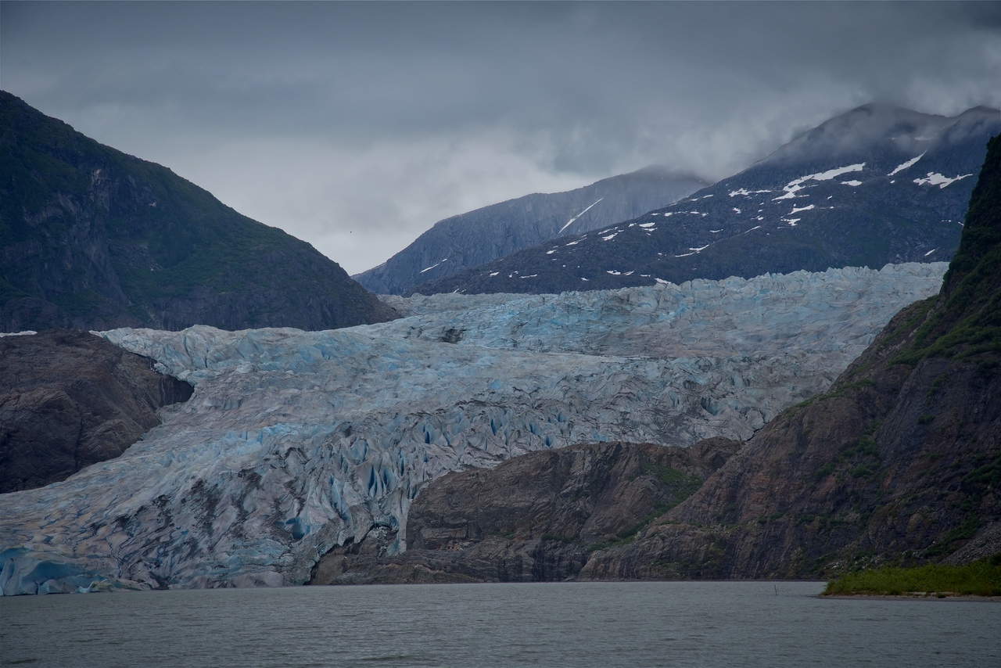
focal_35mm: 120
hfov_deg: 17.1
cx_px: 500
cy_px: 334
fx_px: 3337
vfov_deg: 11.4
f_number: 9
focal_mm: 120
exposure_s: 1/320
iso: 100
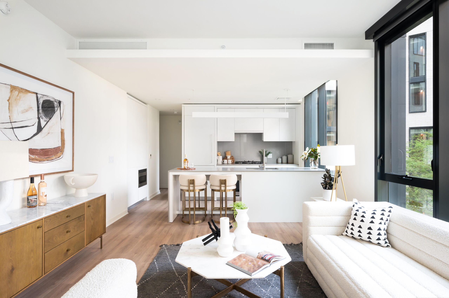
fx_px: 243
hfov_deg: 85.5
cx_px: 224
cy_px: 149
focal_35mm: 20
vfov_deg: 63.1
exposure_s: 1/13
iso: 800
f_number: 13
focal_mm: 19.5
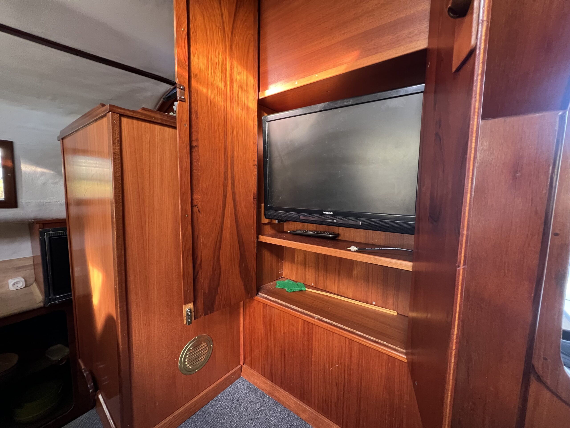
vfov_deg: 89.9
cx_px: 285
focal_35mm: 13
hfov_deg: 106.2
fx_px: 214
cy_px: 214
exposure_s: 1/60
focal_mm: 1.57
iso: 400
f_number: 1.8
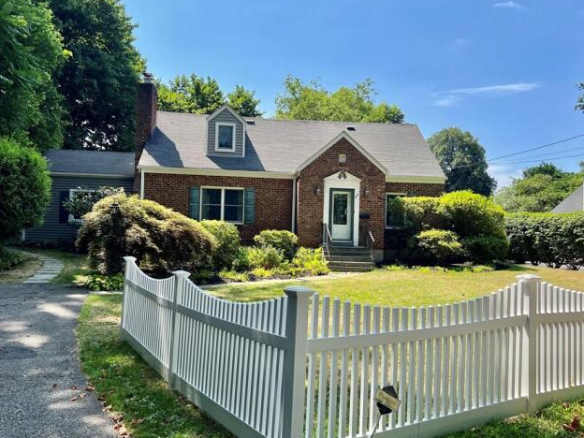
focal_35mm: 30
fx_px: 506
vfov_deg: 46.8
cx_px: 297
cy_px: 231
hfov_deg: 60.0
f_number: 1.5
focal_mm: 5.7
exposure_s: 1/2299
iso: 50
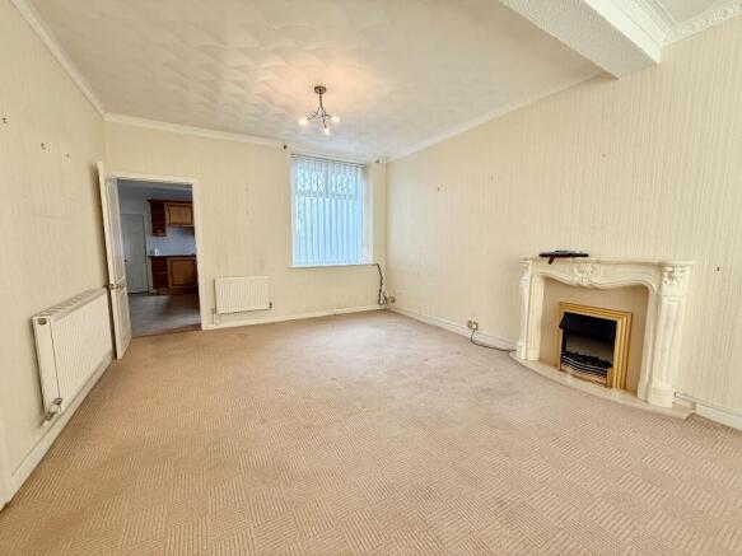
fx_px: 300
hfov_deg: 102.1
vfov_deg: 85.7
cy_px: 278
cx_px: 371
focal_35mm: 14
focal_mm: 2.22
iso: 125
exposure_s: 1/100
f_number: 2.2
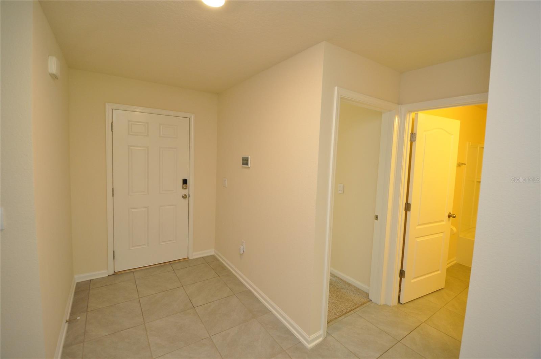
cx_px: 270
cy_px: 180
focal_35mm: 15
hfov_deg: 100.5
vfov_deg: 77.2
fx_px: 225
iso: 720
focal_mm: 10
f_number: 4
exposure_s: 1/60
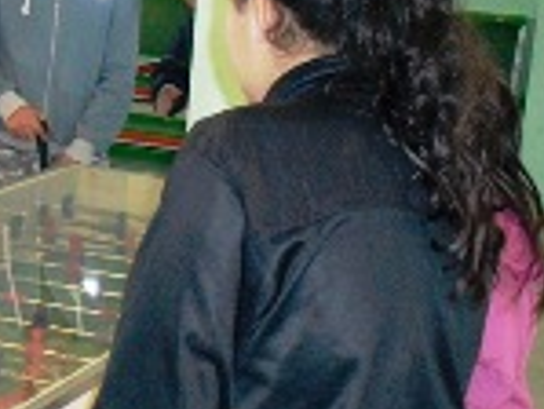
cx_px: -91
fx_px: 1699
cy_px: 263
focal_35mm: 108
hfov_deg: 17.4
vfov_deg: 13.7
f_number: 3.1
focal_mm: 6.3
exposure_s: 1/60
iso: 400
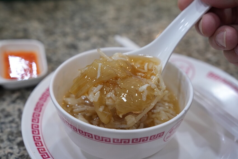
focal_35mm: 66
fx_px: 436
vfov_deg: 20.6
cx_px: 119
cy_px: 80
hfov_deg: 30.5
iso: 2500
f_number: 5.6
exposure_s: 1/80
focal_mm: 66
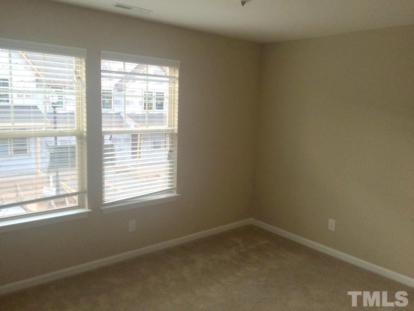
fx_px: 347
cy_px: 156
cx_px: 207
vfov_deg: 48.2
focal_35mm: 29
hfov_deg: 61.7
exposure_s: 1/30
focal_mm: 4.15
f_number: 2.2
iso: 50
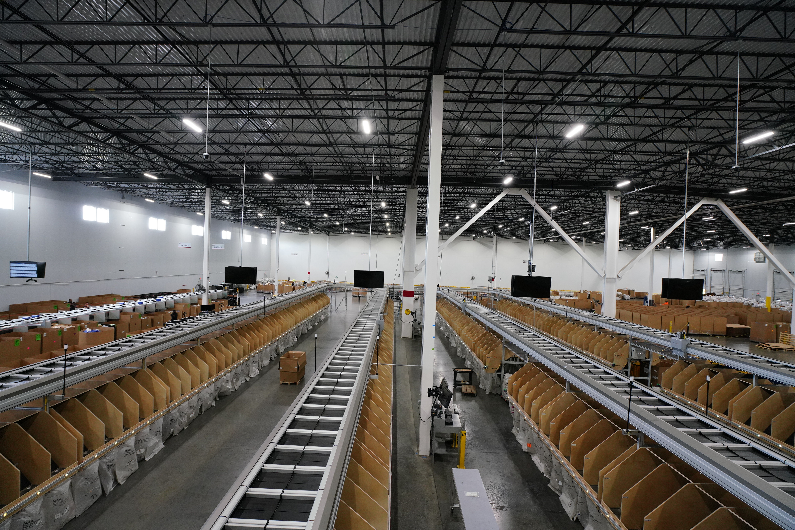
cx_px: 398
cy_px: 265
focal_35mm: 16
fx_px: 353
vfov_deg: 73.7
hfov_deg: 96.7
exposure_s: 1/125
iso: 2500
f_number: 5.6
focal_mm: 16
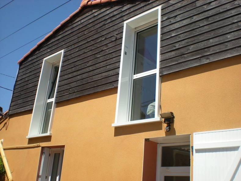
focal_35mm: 38
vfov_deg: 37.7
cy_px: 90
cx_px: 120
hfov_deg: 49.0
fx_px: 264
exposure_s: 1/525
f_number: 4.6
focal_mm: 6.3
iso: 89
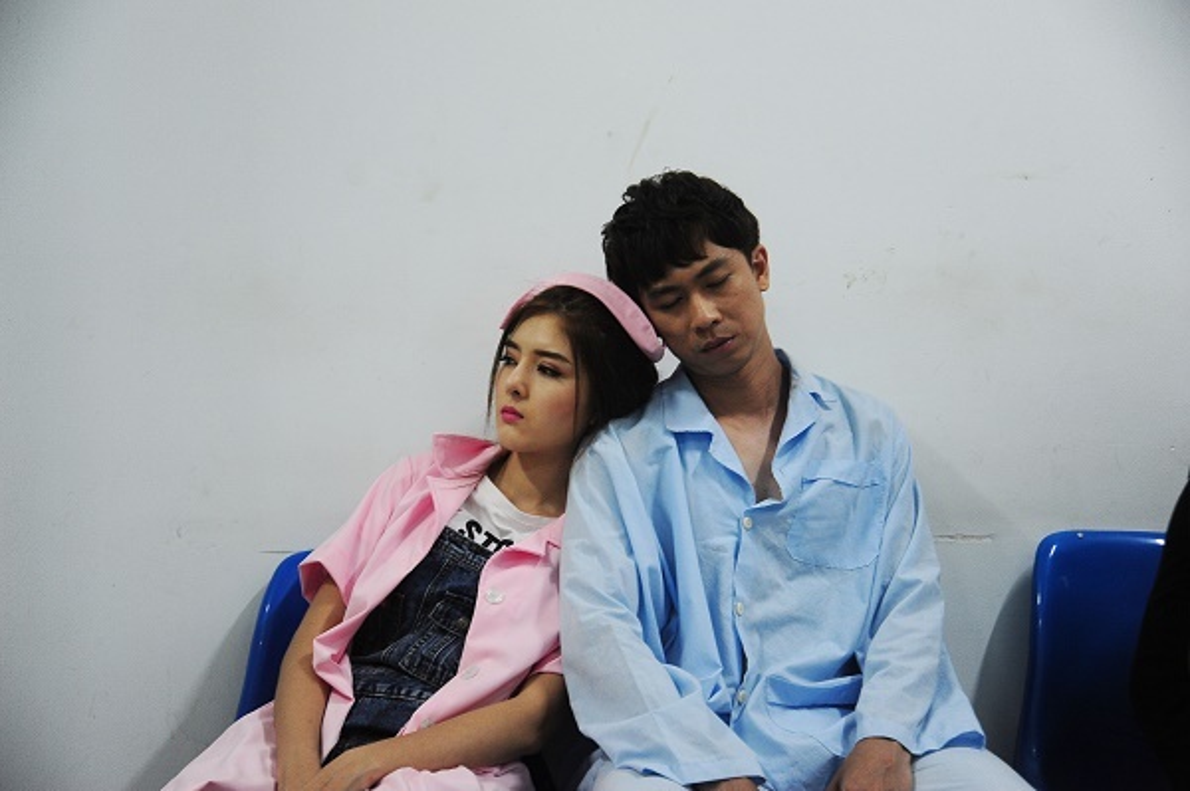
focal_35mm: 56
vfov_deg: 24.2
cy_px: 396
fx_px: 1850
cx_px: 595
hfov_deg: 35.7
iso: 1250
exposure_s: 1/25
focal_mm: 56
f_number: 4.2
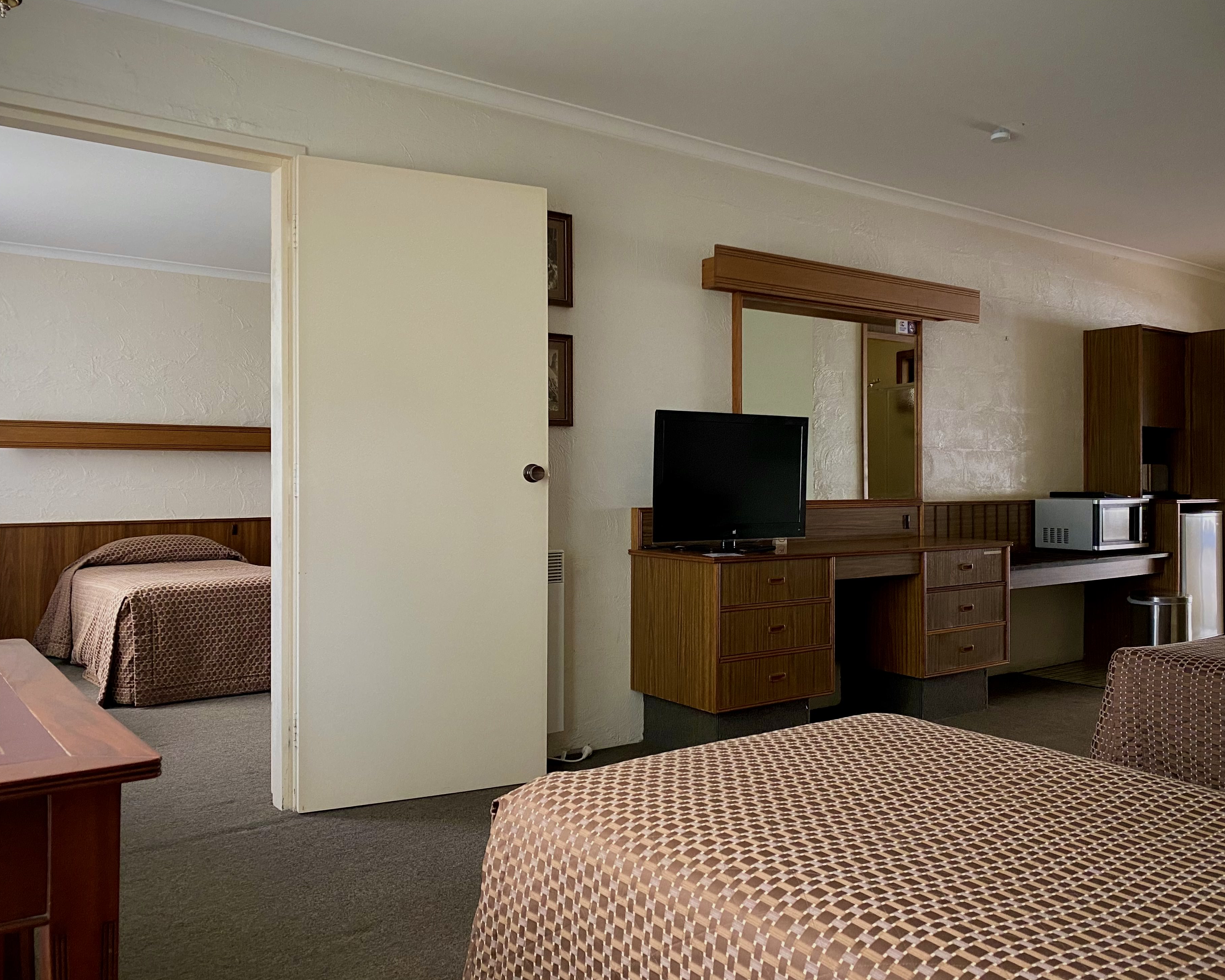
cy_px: 486
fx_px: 1015
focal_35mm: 28
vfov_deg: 51.5
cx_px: 645
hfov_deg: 62.2
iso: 250
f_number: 1.8
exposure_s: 1/60
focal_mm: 4.25
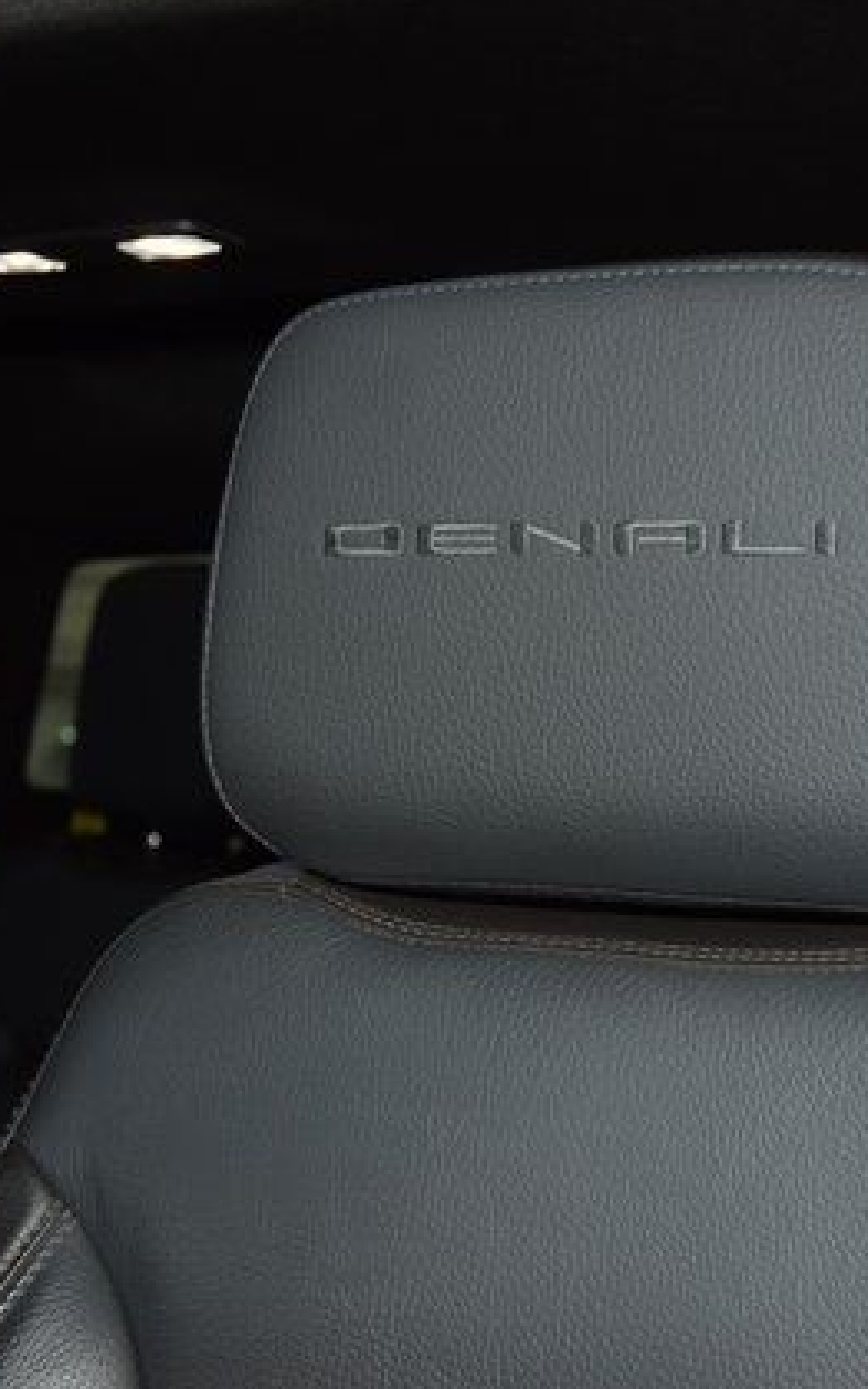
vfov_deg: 36.3
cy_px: 688
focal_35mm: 56
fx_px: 2119
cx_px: 643
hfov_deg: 22.9
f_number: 3.8
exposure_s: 1/125
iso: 1600
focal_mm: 24
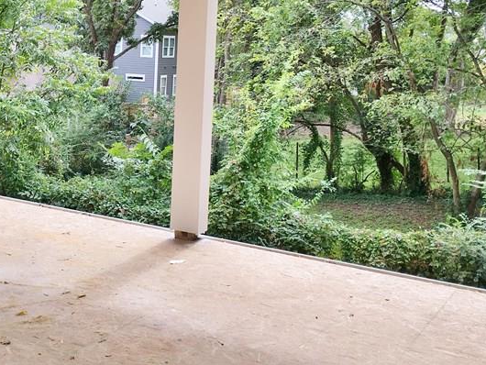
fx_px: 787
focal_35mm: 56
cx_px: 79
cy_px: 87
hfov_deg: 33.1
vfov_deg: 25.8
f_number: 2.2
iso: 25
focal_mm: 4.15
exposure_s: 1/382
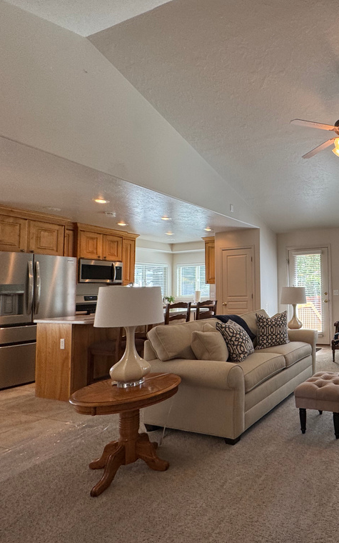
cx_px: 330
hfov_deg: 49.9
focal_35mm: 20
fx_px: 296
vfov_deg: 85.1
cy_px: 274
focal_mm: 2.22
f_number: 2.2
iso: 100
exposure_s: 1/120
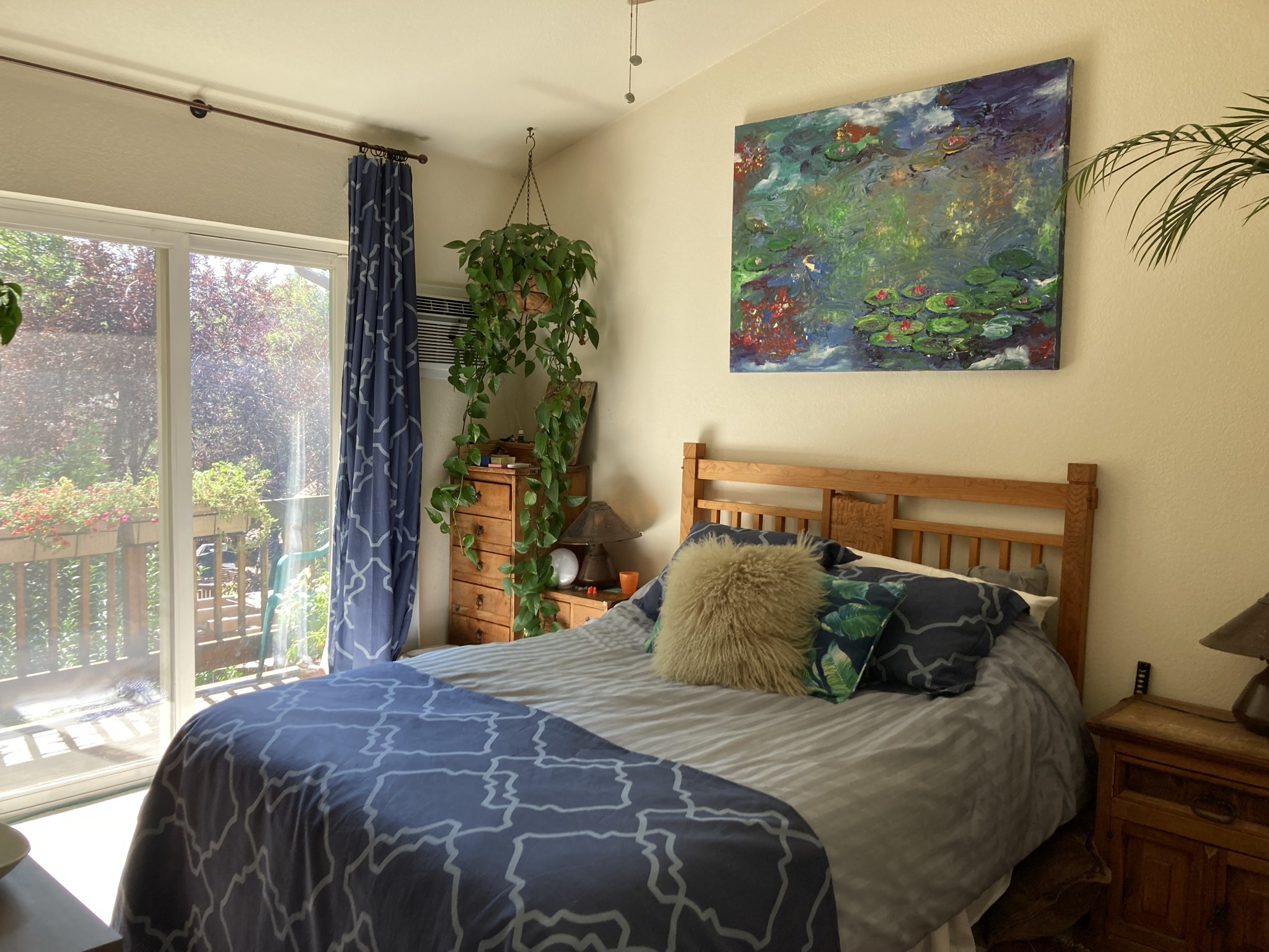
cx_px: 634
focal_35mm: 28
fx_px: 1026
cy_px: 476
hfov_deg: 63.4
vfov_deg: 49.7
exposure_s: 1/121
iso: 40
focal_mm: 3.99
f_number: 1.8
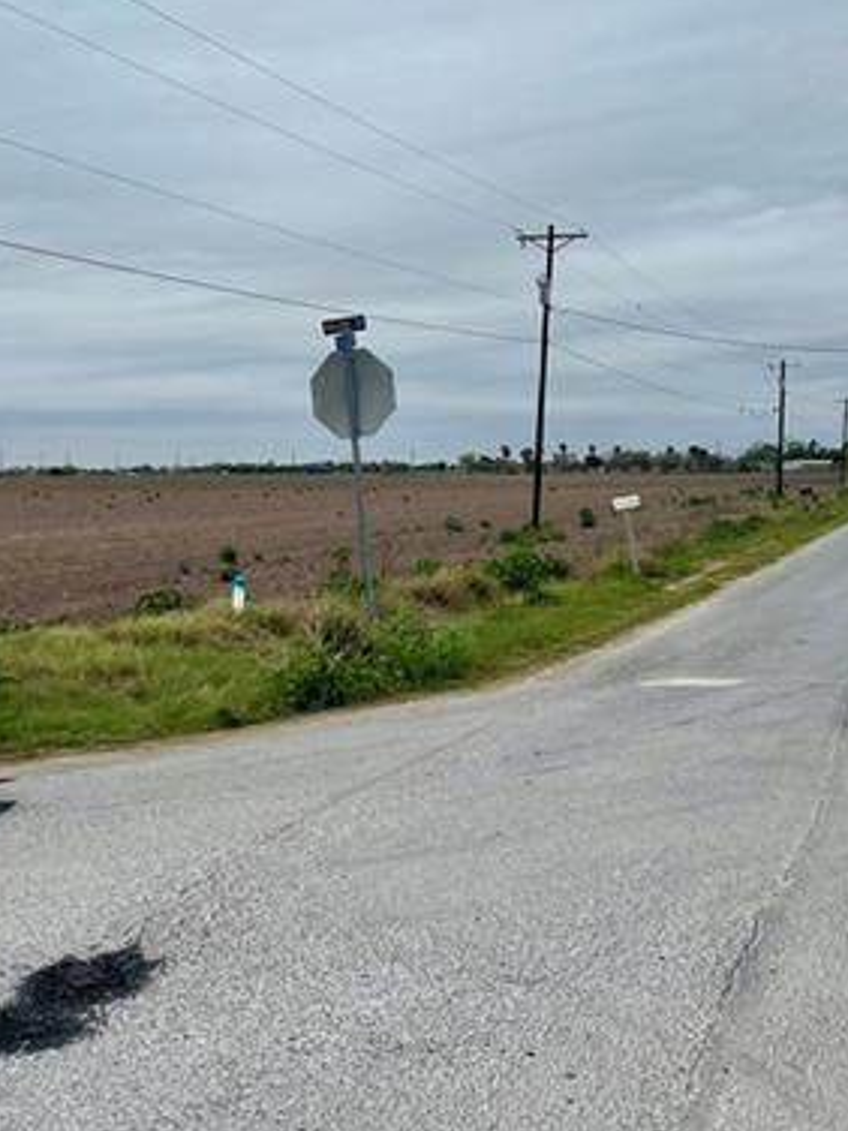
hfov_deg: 28.6
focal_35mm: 51
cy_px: 415
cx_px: 448
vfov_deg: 37.2
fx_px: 1666
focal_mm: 5.1
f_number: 1.6
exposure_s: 1/2597
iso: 32
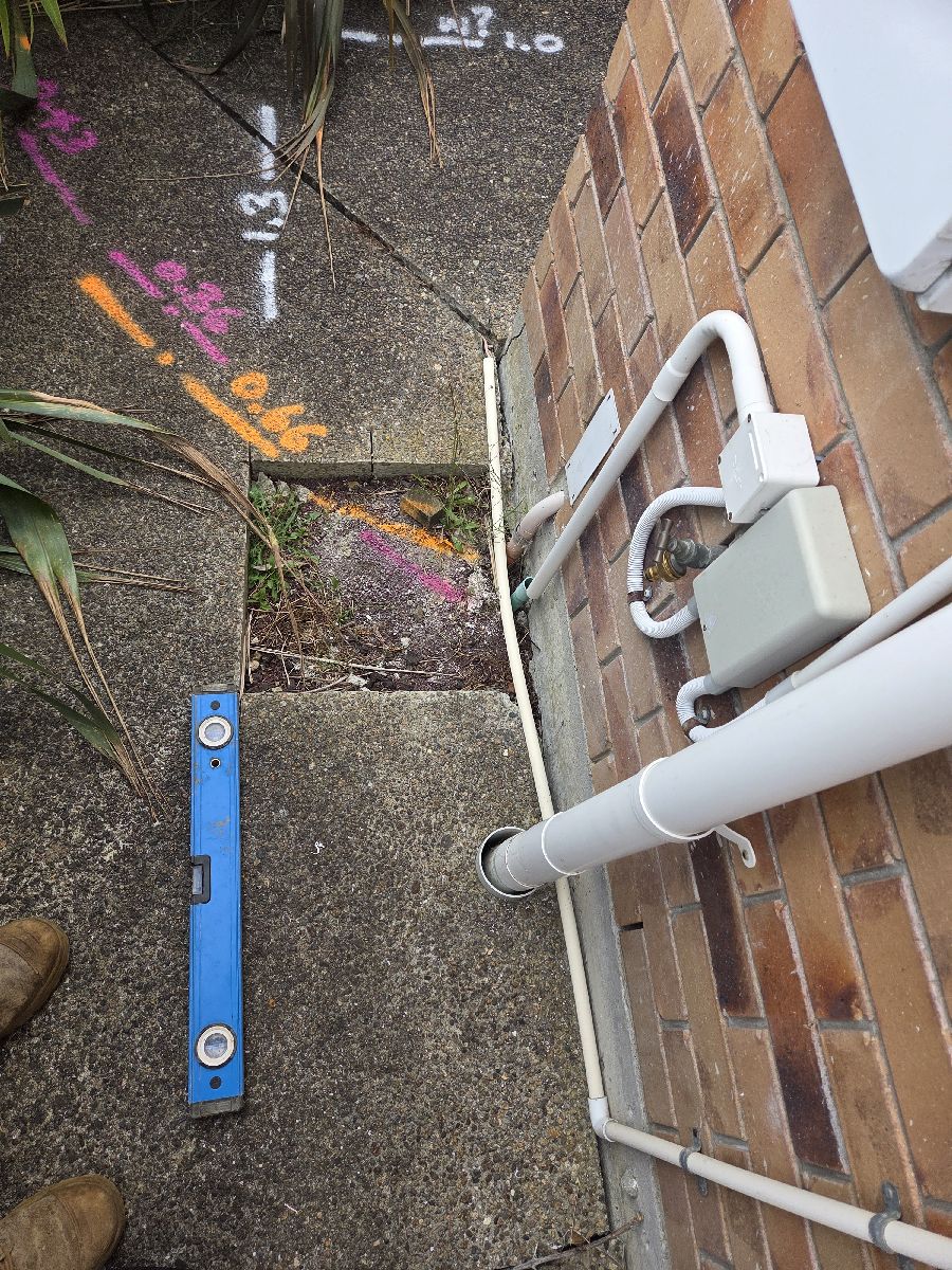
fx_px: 843
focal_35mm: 23
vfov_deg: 73.9
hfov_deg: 58.9
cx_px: 476
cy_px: 635
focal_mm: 5.4
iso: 40
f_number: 1.8
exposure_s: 1/182
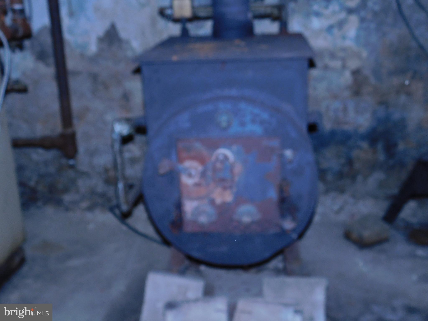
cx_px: 214
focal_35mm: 40
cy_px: 160
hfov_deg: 46.8
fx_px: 495
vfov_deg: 36.0
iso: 200
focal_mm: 7.1
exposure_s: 1/30
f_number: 3.6
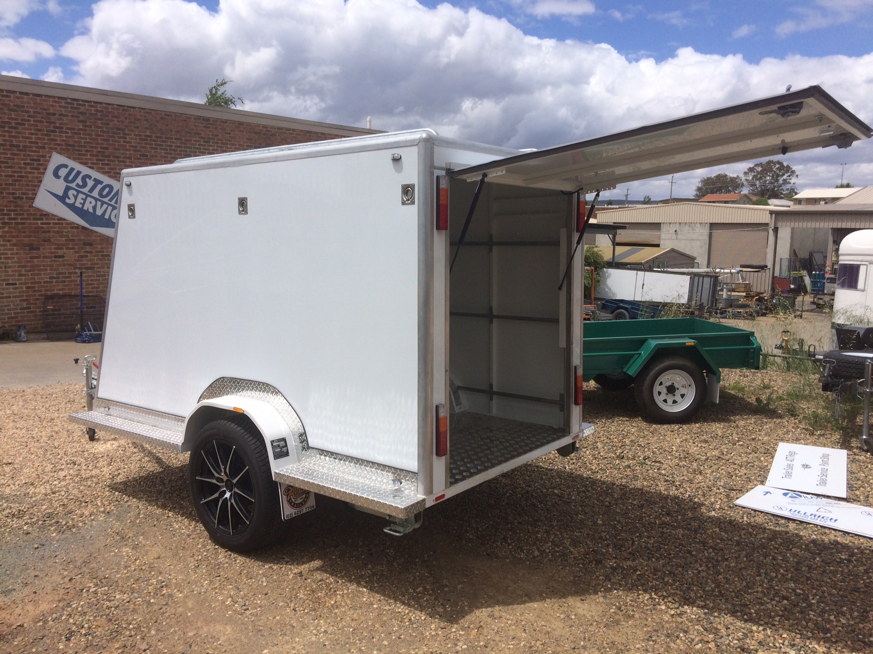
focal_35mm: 29
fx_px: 731
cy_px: 327
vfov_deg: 48.2
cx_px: 436
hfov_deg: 61.7
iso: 32
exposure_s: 1/4115
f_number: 2.2
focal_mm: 4.15
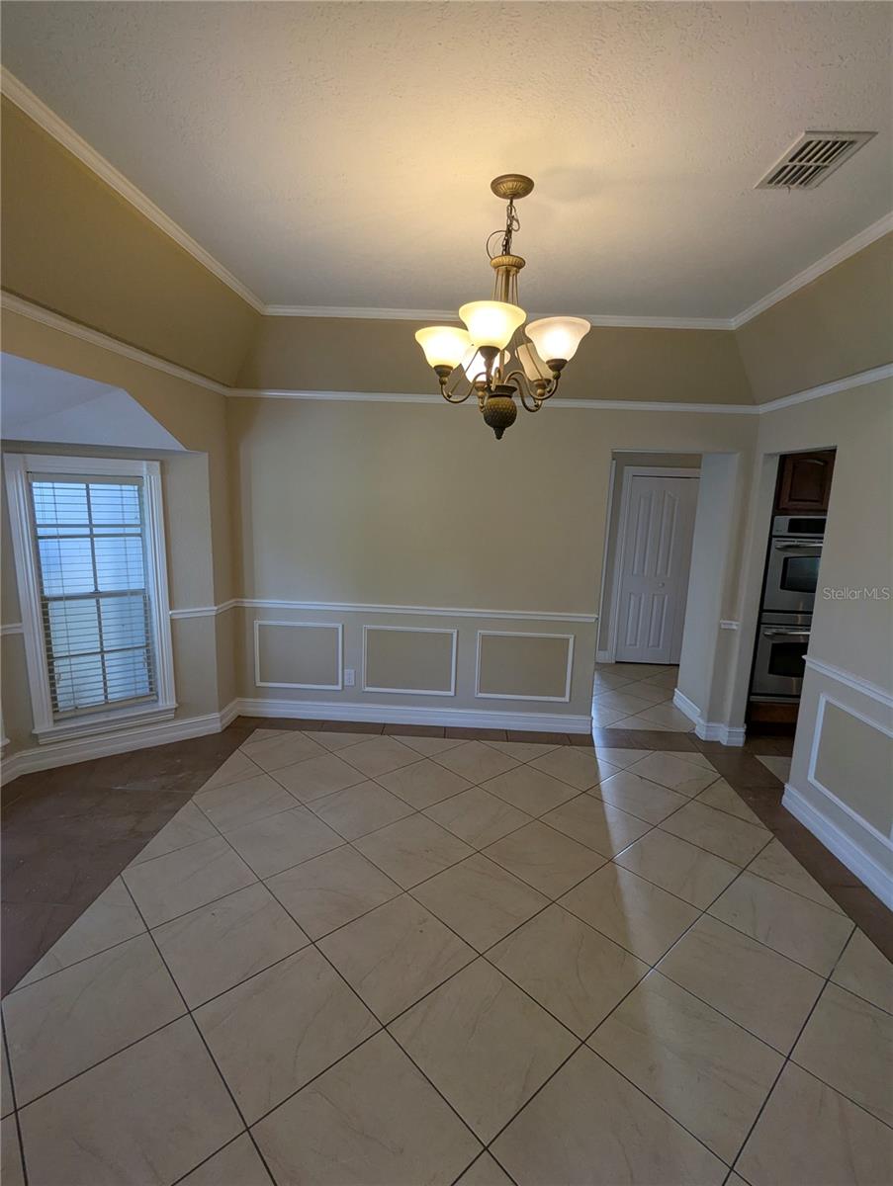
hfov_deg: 78.2
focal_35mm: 16
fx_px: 549
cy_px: 593
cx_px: 446
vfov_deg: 94.4
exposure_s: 1/120
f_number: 2.2
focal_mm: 2.35
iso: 56
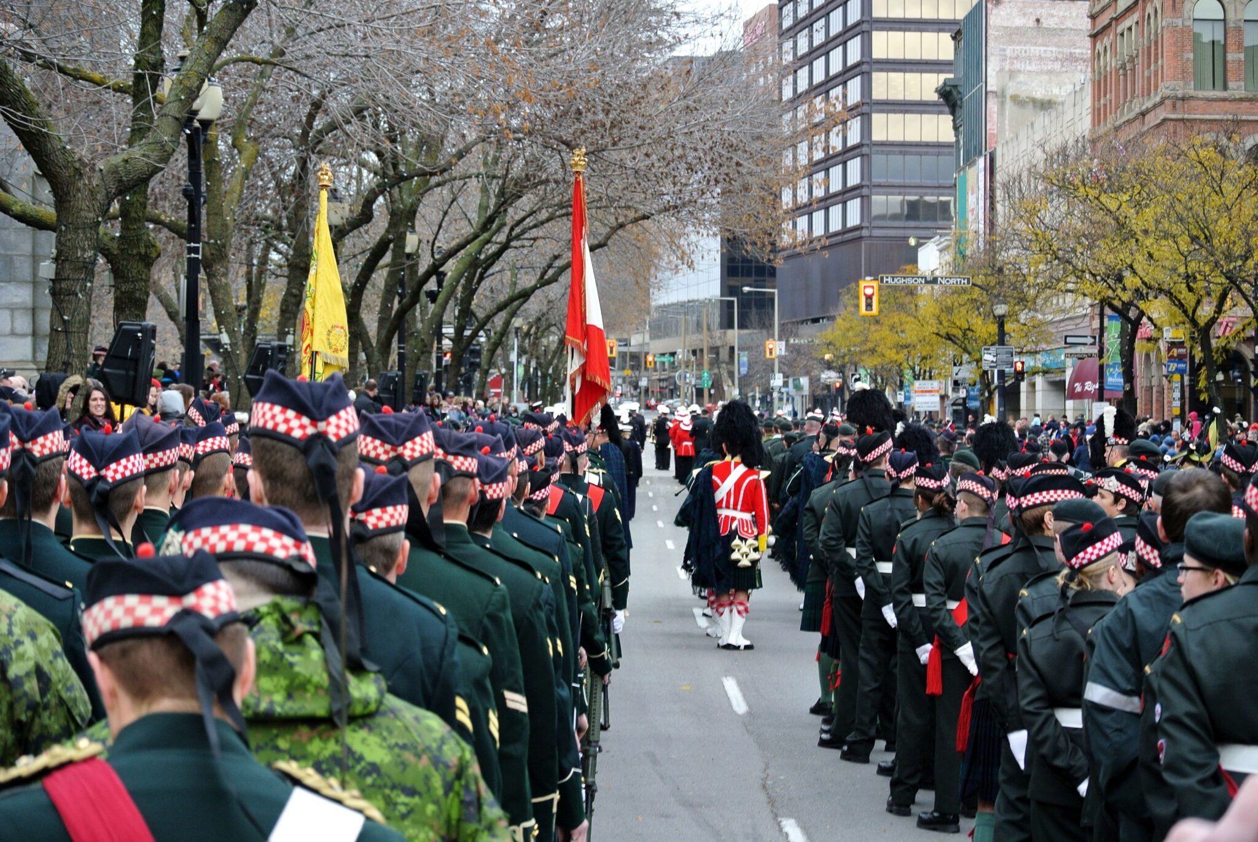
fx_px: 3394
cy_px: 421
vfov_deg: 14.1
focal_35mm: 97
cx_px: 629
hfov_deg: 21.0
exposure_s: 1/60
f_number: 3.8
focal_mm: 36.1
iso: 110
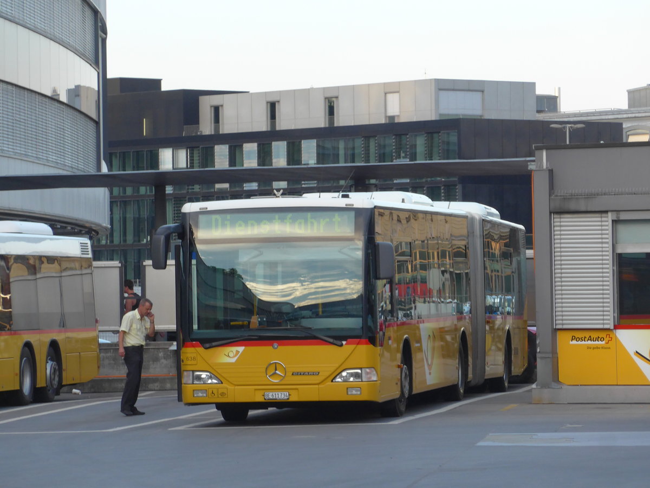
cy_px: 244
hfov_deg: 9.7
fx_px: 3831
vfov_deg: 7.3
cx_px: 325
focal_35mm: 204
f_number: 5.8
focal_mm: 39.6
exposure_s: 1/125
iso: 250
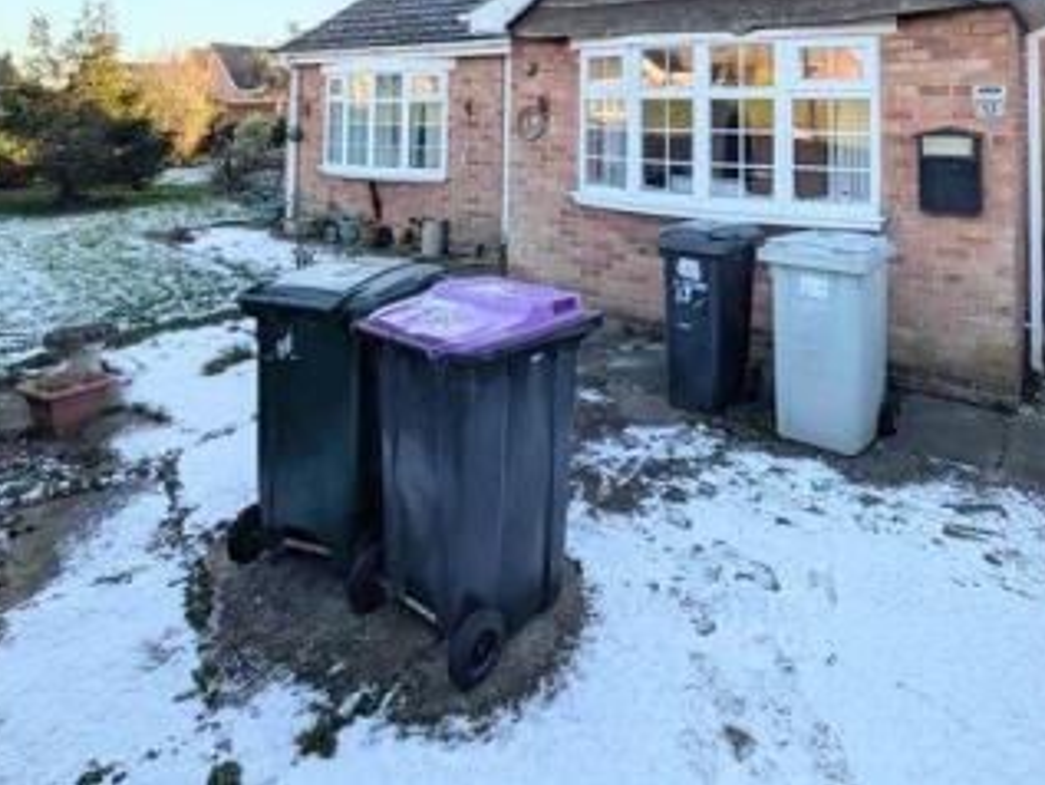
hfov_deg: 75.7
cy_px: 68
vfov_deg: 53.0
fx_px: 664
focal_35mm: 22
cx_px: 615
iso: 46
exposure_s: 1/1773
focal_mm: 2.02
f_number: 1.7
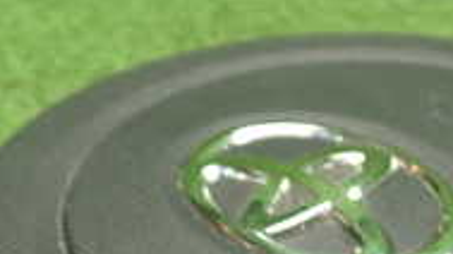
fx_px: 1248
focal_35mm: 104
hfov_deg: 20.4
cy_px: 359
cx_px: 333
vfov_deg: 11.2
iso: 250
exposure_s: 1/30
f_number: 2.3
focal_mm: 5.4
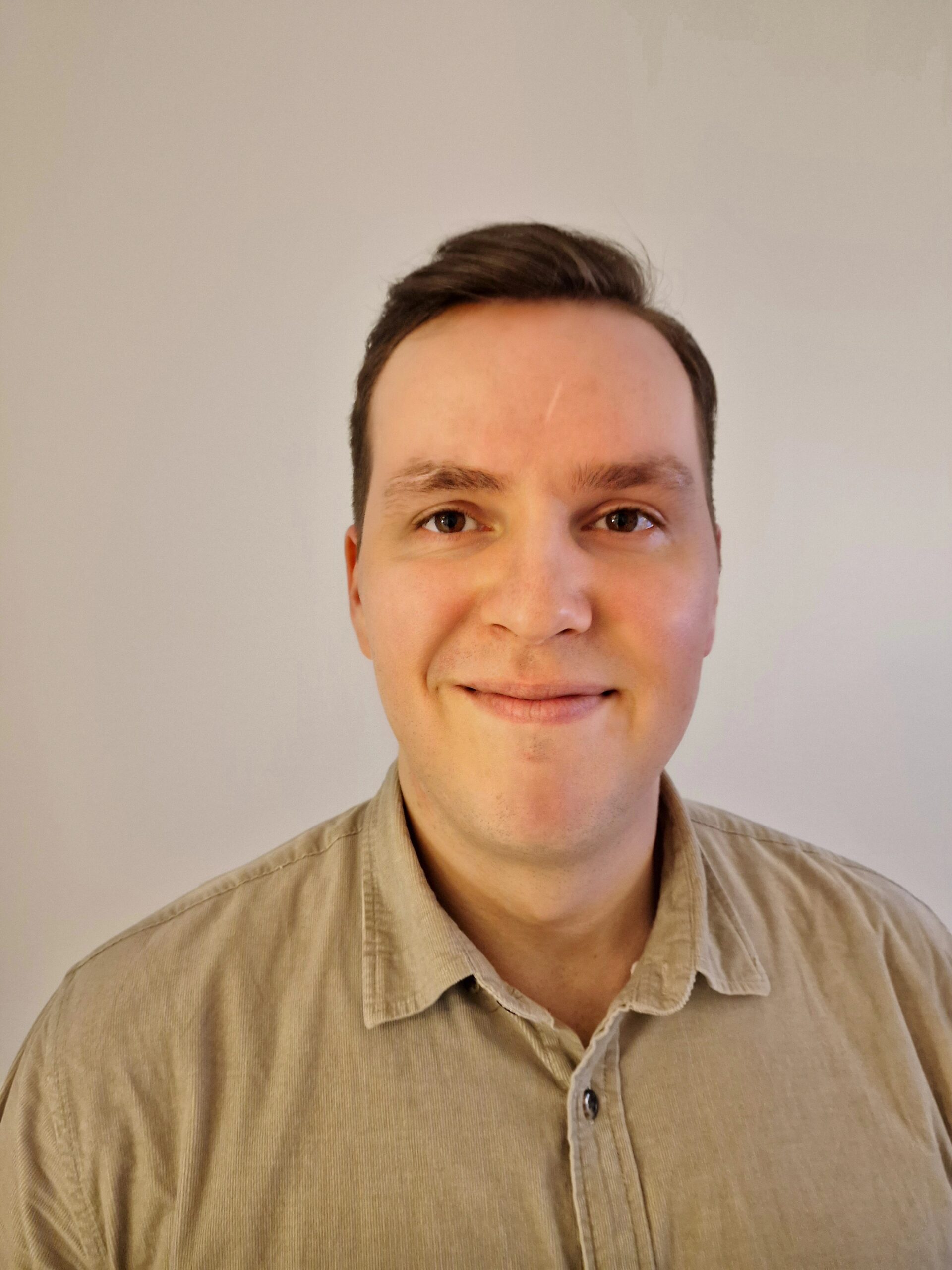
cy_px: 635
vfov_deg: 73.9
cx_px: 476
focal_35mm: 23
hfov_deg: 58.9
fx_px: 843
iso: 500
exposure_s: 1/25
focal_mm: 6.4
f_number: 1.8
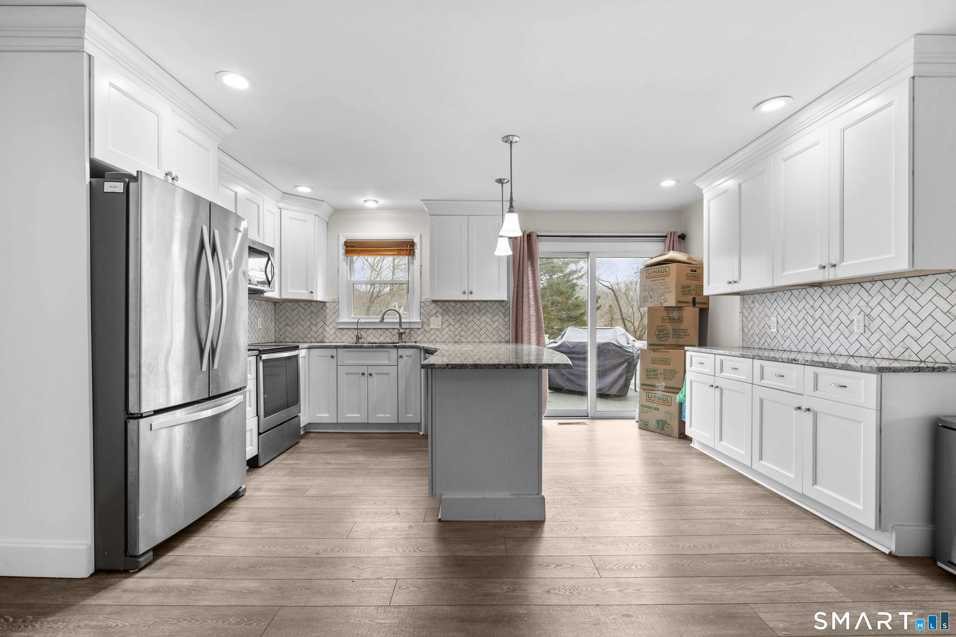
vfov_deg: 73.7
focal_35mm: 16
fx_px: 425
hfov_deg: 96.7
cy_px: 318
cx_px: 478
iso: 200
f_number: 9
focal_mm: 16
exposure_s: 1/1.25
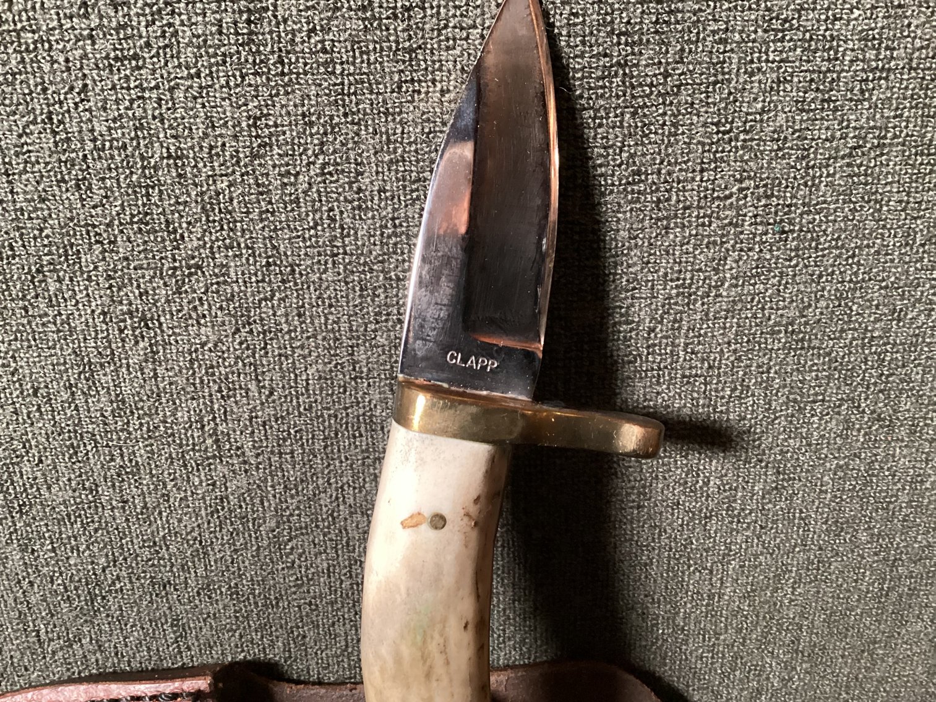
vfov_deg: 45.4
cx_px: 468
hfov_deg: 58.3
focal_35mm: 31
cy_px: 351
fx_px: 838
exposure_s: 1/30
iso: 640
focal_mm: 3.3
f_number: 2.4
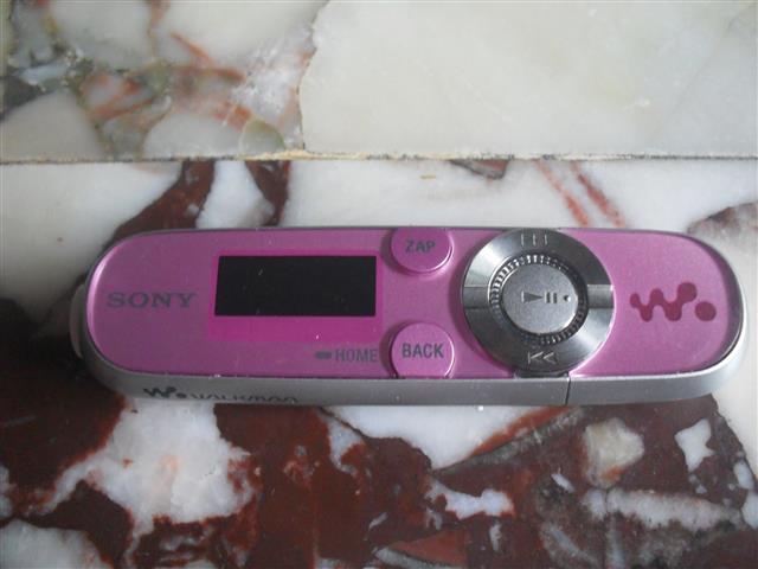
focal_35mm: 38
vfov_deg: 37.7
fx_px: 832
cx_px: 379
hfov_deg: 49.0
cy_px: 284
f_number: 2.8
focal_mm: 6.3
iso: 200
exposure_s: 1/20
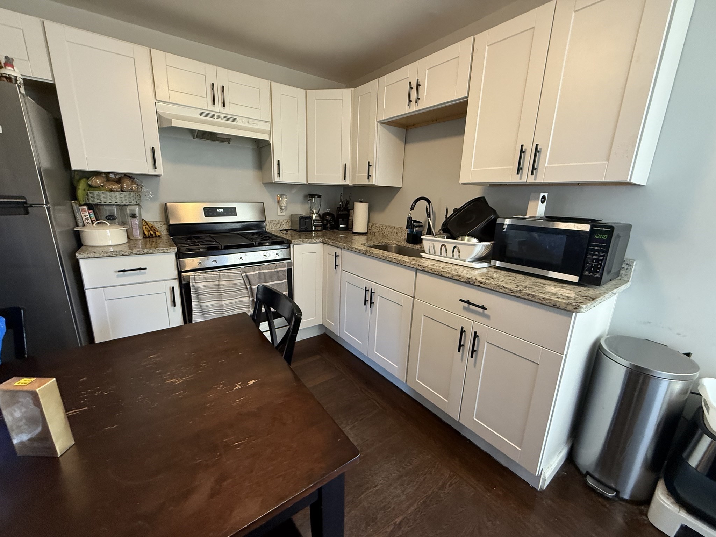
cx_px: 358
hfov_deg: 102.1
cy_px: 268
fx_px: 290
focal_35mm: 14
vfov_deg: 85.7
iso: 400
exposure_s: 1/60
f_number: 2.2
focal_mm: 2.22
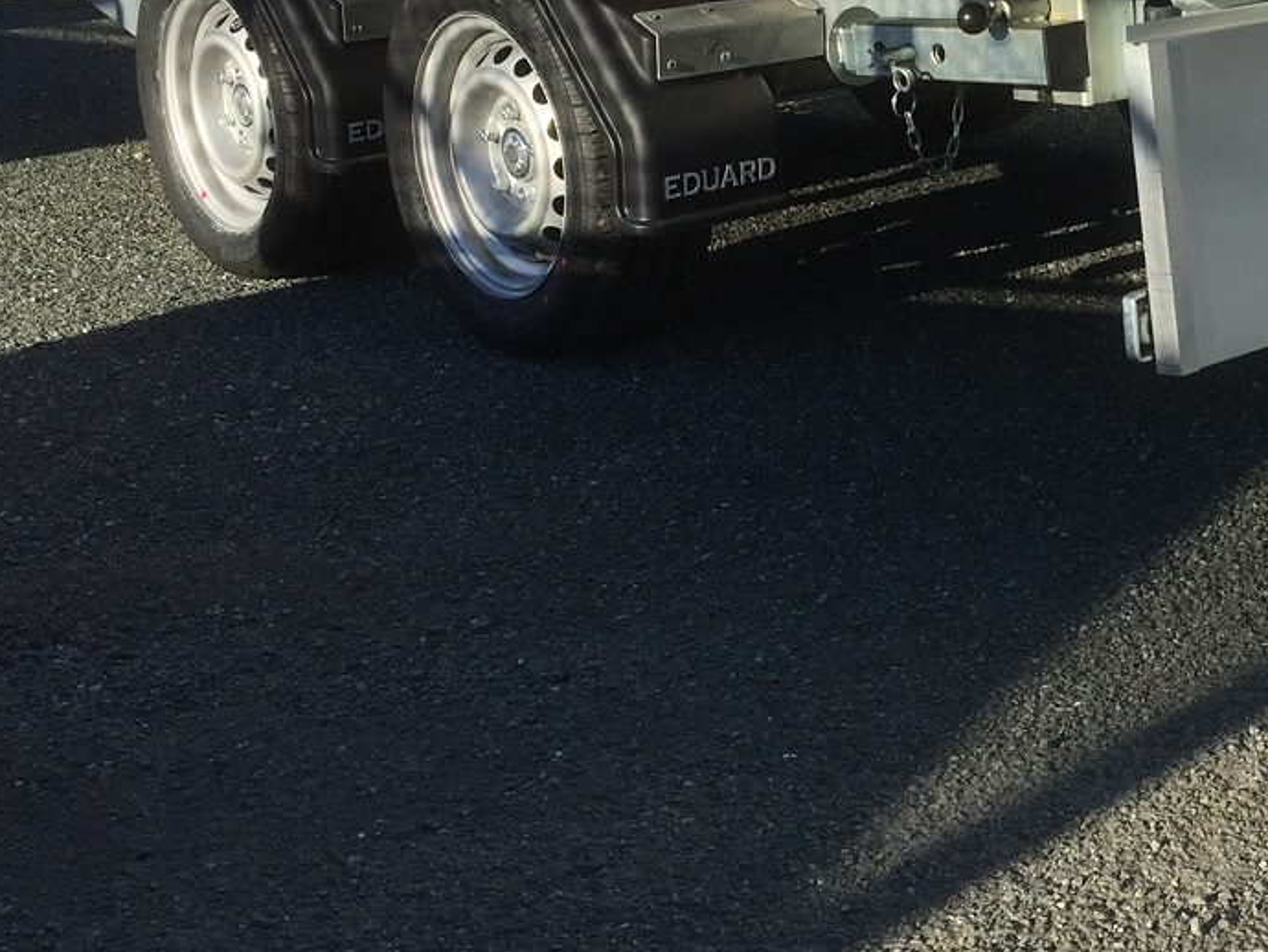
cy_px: 207
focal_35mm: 63
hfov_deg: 29.5
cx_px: 1132
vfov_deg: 23.0
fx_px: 2309
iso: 32
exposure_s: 1/1799
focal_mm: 4.15
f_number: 2.2
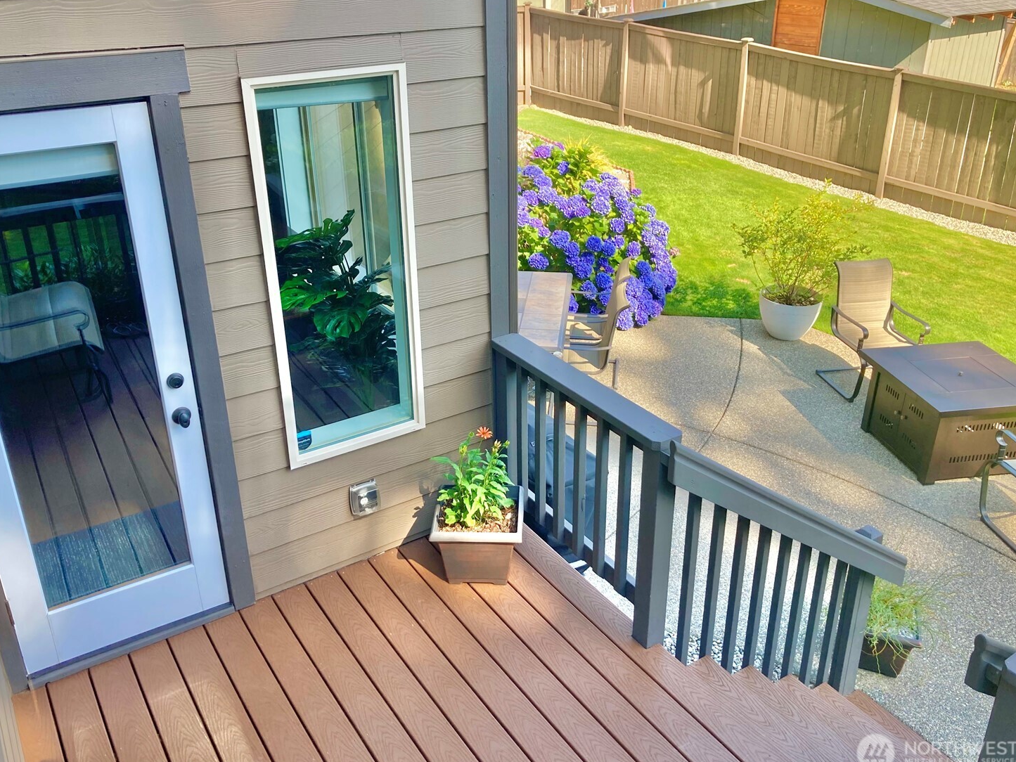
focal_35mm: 31
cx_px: 477
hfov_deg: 58.3
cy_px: 359
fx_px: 910
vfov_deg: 45.4
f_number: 1.8
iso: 20
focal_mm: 3.99
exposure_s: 1/203
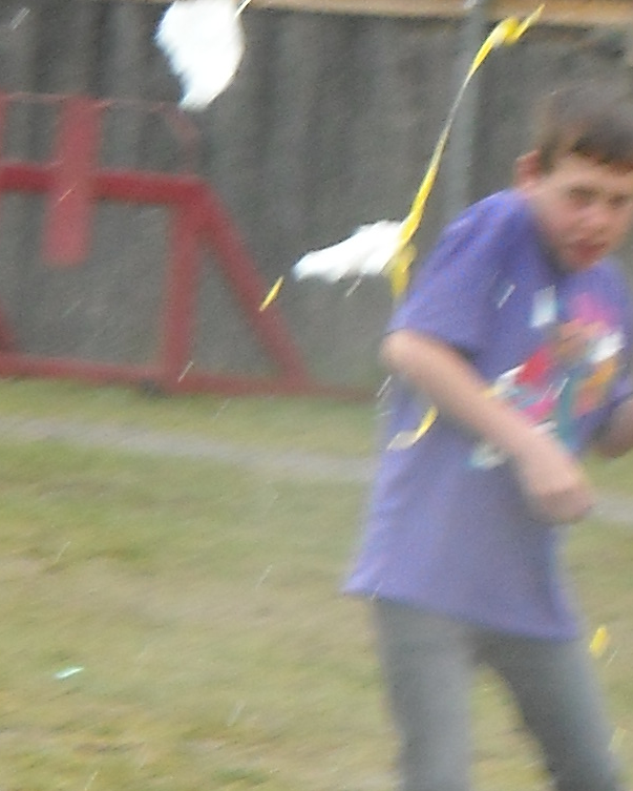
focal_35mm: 444
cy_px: 1175
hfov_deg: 3.5
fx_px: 10391
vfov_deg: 4.3
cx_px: 303
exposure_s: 1/250
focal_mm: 17.1
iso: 191
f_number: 4.7
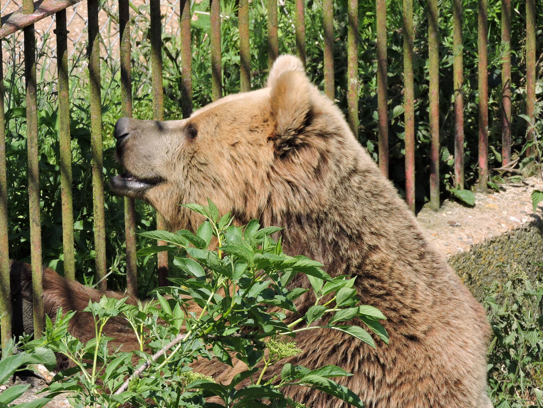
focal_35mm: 300
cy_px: 204
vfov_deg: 5.0
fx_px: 4706
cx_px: 272
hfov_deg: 6.6
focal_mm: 53.7
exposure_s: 1/250
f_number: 5.5
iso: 100
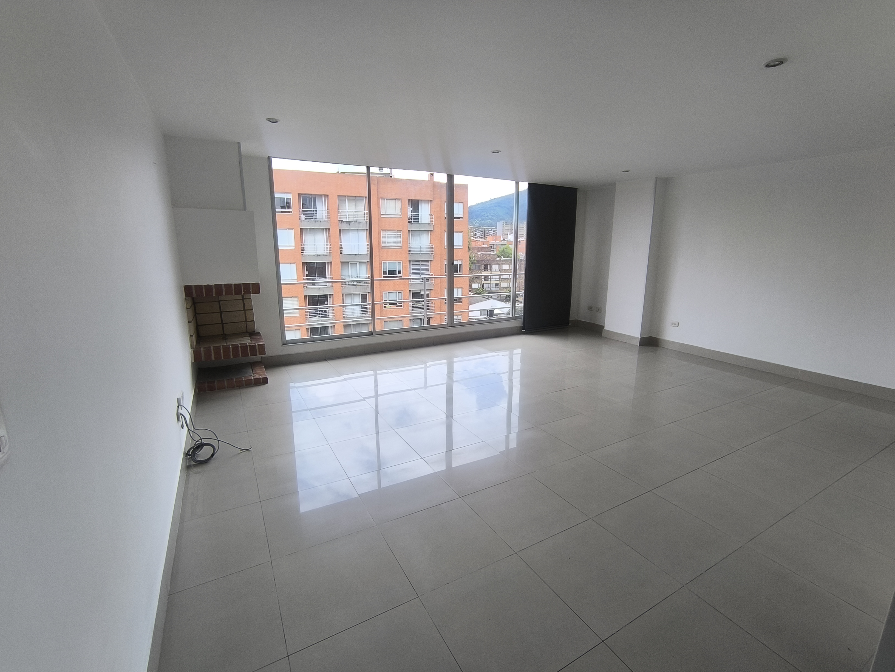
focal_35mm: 16
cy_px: 336
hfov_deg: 94.5
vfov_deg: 78.1
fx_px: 414
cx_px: 448
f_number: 2.2
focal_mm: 1.65
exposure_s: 1/438
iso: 50
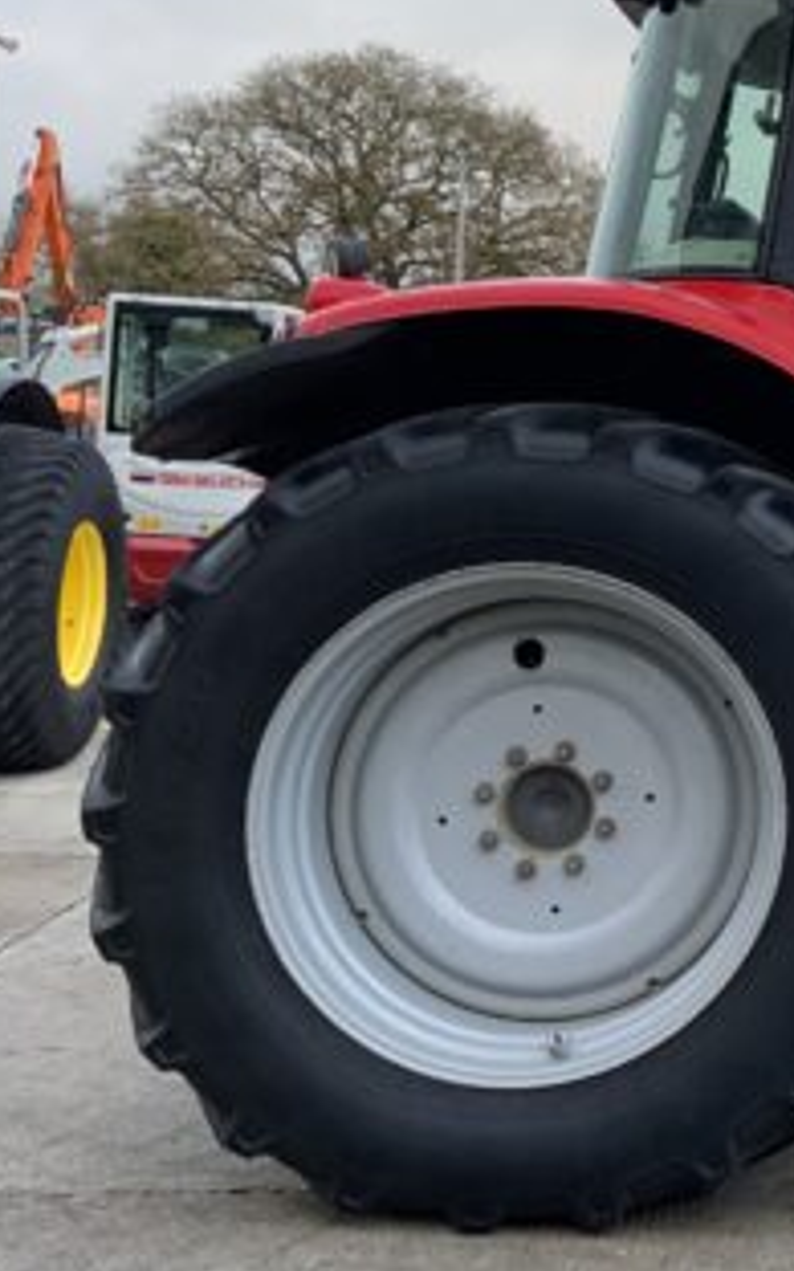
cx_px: 1279
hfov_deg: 17.9
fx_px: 2181
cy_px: 473
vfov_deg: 32.3
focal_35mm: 63
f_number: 1.8
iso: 16
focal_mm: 3
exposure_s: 1/122
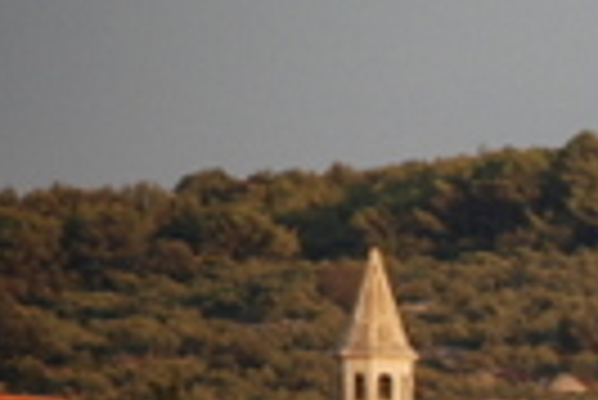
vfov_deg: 1.5
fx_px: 15023
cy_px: 670
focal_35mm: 903
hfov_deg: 2.3
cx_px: 1421
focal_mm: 125
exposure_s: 1/400
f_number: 4.8
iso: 200
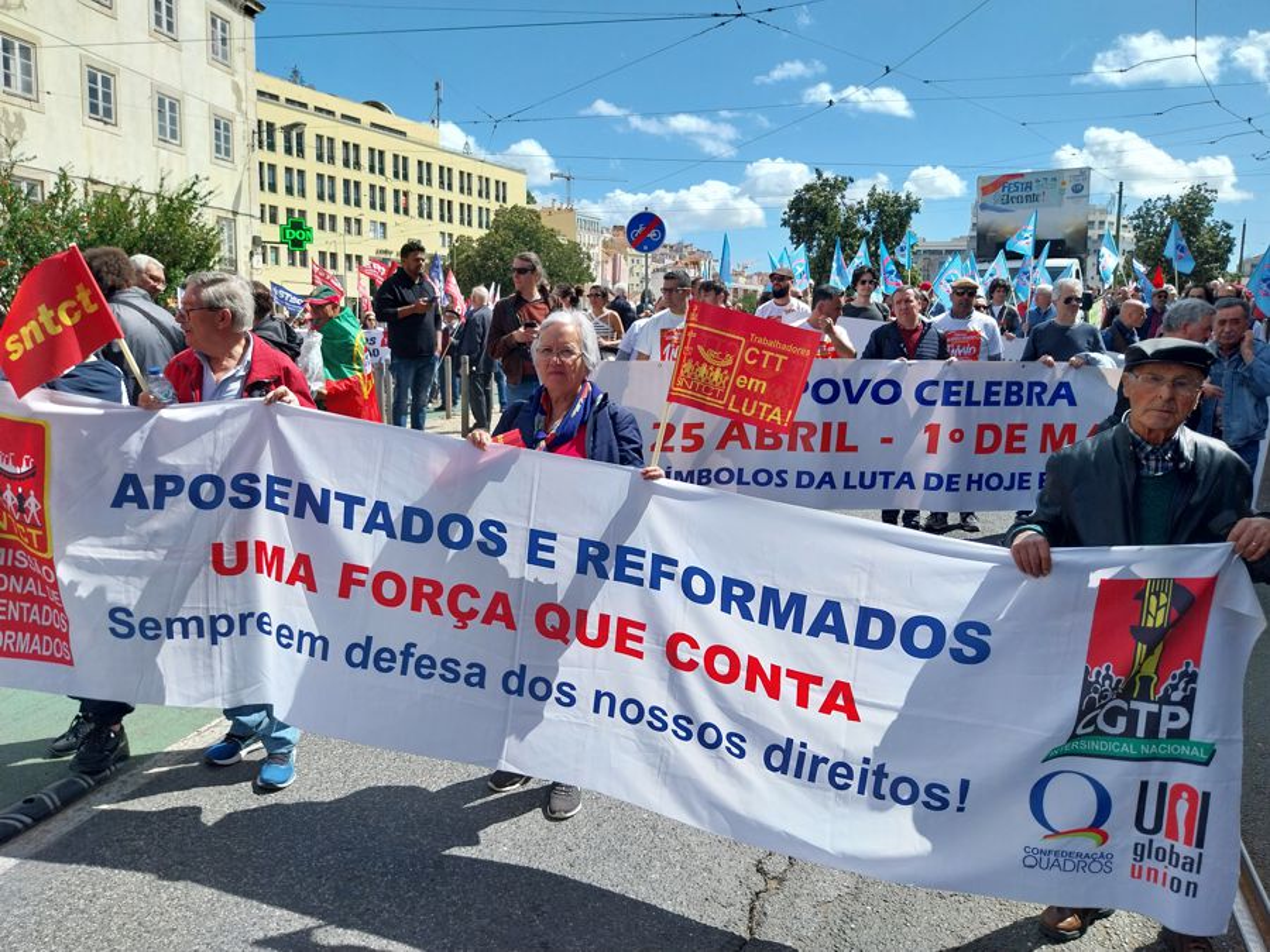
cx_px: 635
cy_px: 476
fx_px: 954
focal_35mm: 26
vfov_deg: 53.1
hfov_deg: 67.3
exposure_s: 1/931
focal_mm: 4
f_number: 1.8
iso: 25
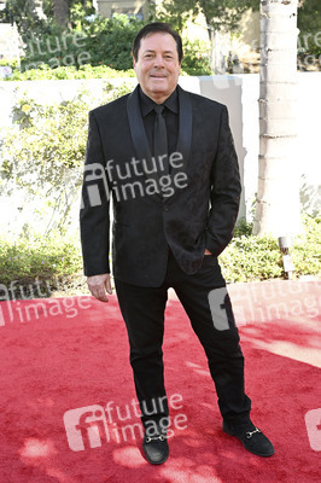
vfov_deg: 53.2
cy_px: 242
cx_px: 160
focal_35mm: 36
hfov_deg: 36.8
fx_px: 482
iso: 640
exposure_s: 1/320
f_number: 5.6
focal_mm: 36
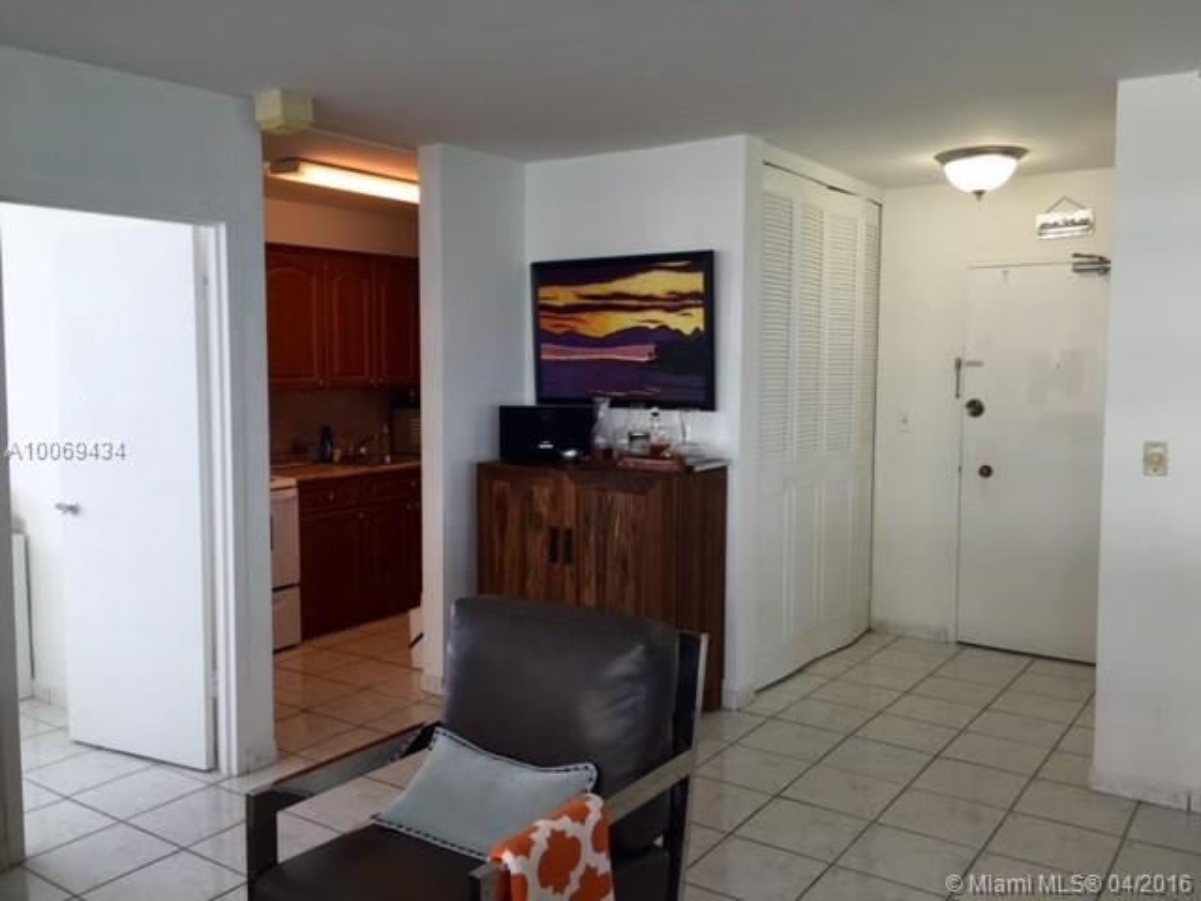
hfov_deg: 61.7
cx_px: 600
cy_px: 450
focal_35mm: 29
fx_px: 1006
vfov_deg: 48.2
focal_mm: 4.15
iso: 32
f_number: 2.2
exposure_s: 1/60
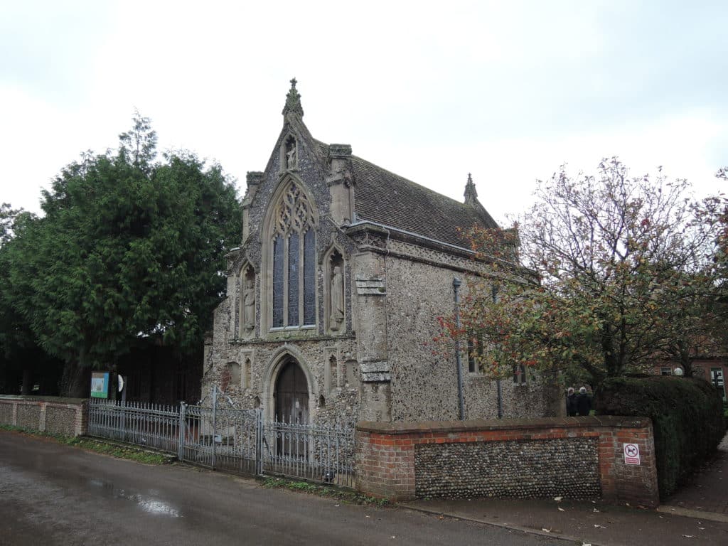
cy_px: 273
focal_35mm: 24
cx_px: 364
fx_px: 505
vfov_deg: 56.8
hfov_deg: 71.6
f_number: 2.8
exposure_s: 1/200
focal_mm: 5.1
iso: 80
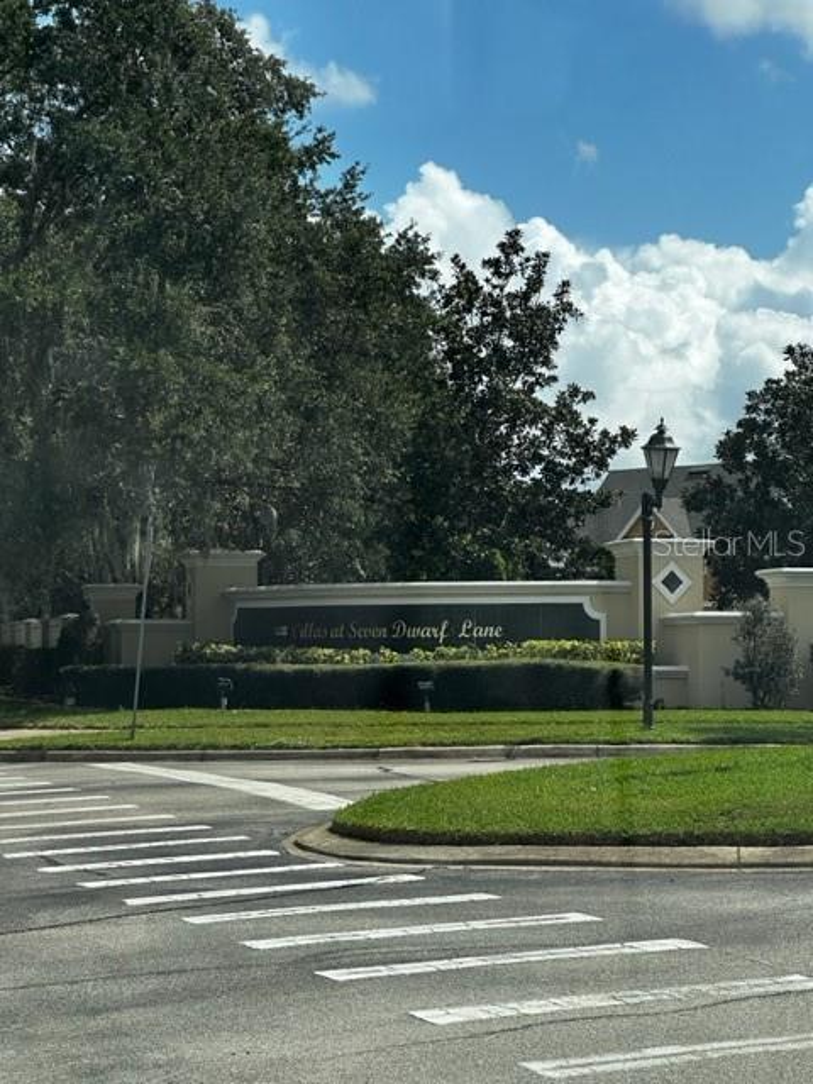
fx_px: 2411
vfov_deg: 25.3
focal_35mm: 77
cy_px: 542
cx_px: 406
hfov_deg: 19.1
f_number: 2.8
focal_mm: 9
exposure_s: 1/827
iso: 32
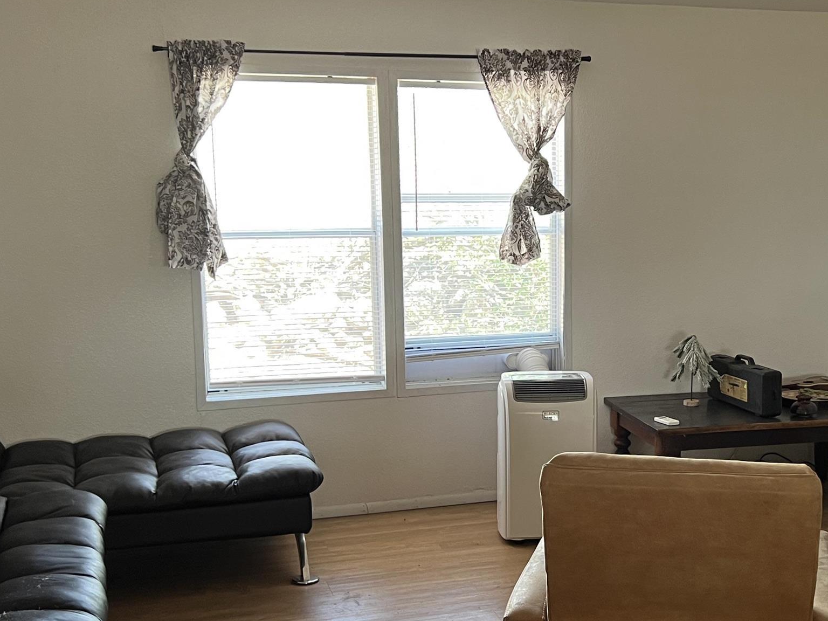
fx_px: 1244
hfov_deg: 36.3
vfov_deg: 28.0
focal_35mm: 52
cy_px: 364
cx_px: 574
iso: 80
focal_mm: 5.7
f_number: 1.5
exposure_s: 1/60
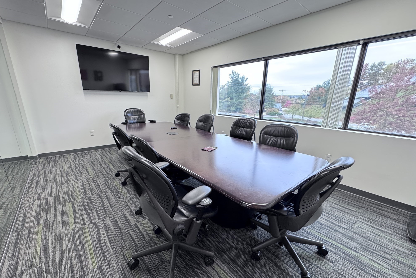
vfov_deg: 77.2
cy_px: 150
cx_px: 205
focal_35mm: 15
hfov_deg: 100.4
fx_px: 173
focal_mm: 2.22
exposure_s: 1/120
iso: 250
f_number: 2.2
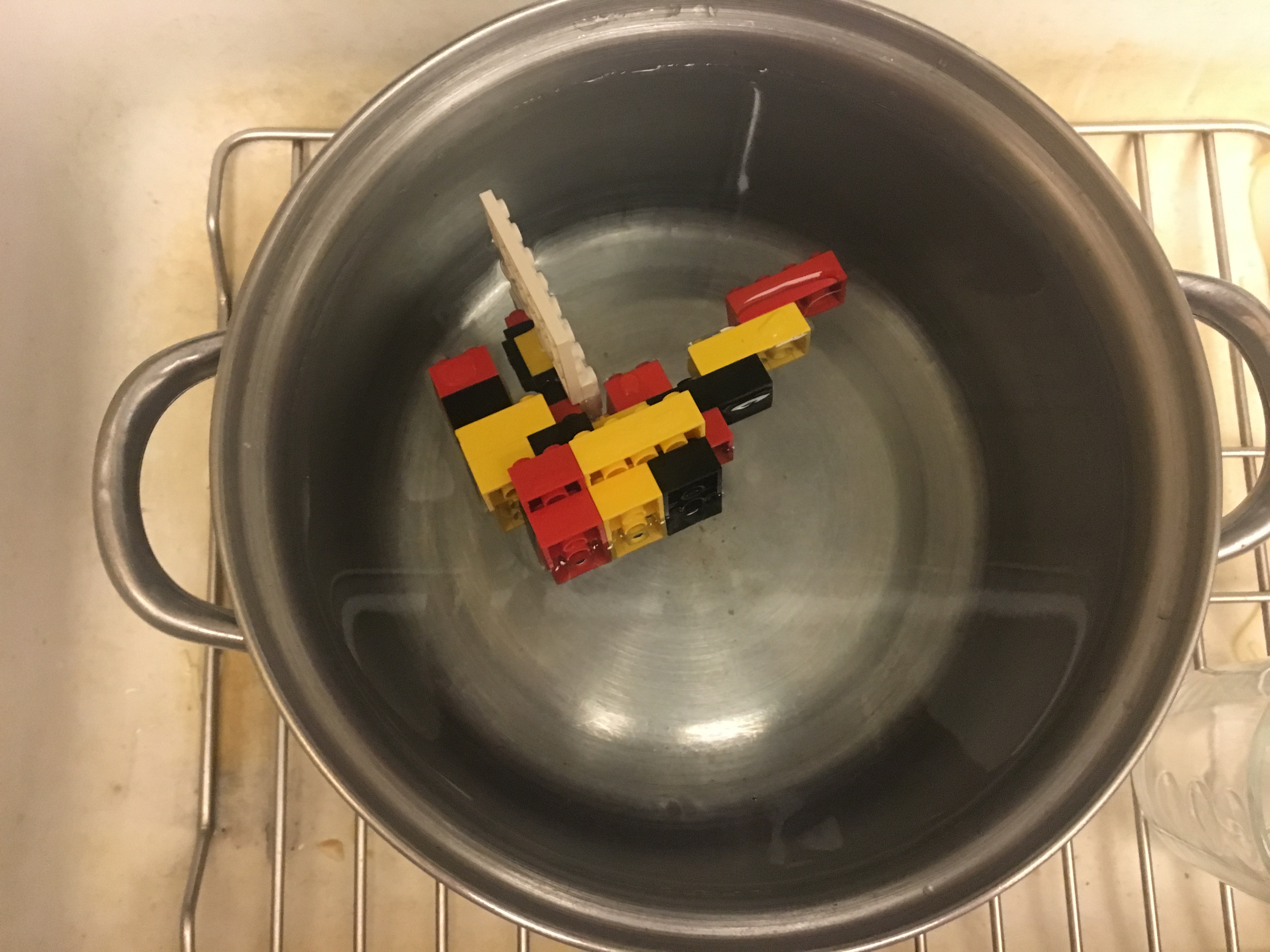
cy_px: 476
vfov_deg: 48.2
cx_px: 635
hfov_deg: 61.7
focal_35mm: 29
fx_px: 1064
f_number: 2.2
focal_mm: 4.15
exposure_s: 1/15
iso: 250
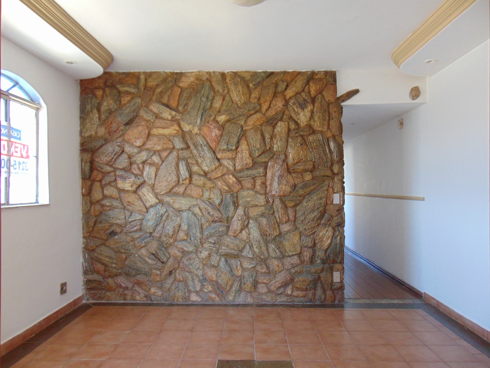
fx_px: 354
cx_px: 245
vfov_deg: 54.9
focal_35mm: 25
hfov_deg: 69.4
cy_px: 184
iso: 160
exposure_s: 1/30
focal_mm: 4.5
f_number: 3
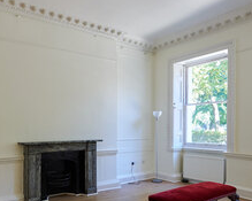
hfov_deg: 57.4
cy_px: 141
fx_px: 224
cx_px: 82
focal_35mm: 30
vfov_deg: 47.3
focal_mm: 14
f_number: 4
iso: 800
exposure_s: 1/180
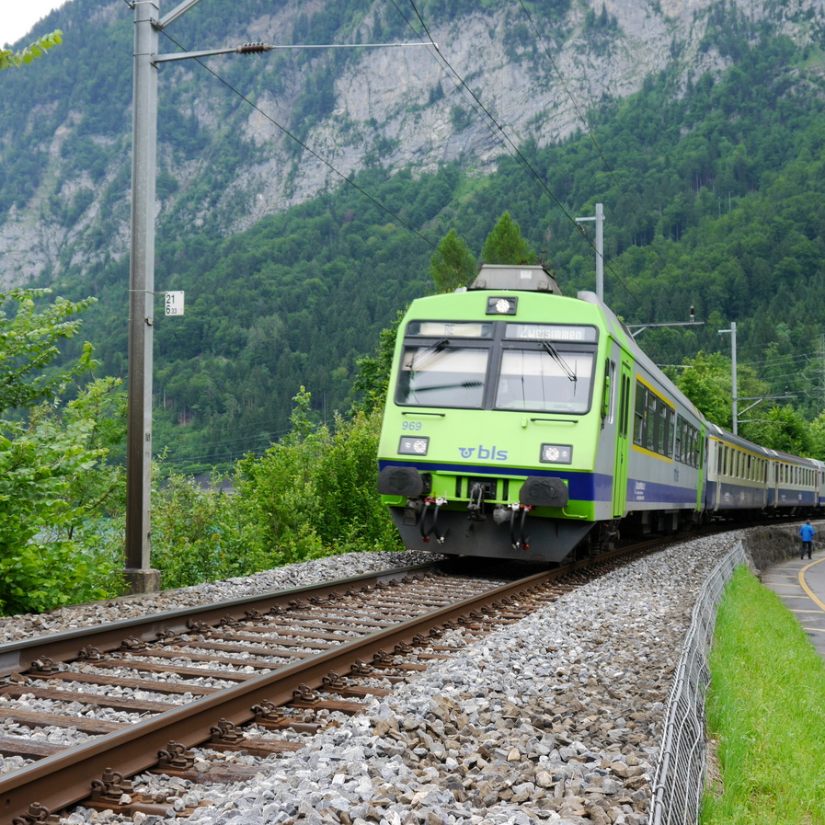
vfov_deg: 32.8
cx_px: 383
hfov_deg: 32.8
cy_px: 412
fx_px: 1402
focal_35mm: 52
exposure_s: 1/200
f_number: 5.6
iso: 160
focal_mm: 22
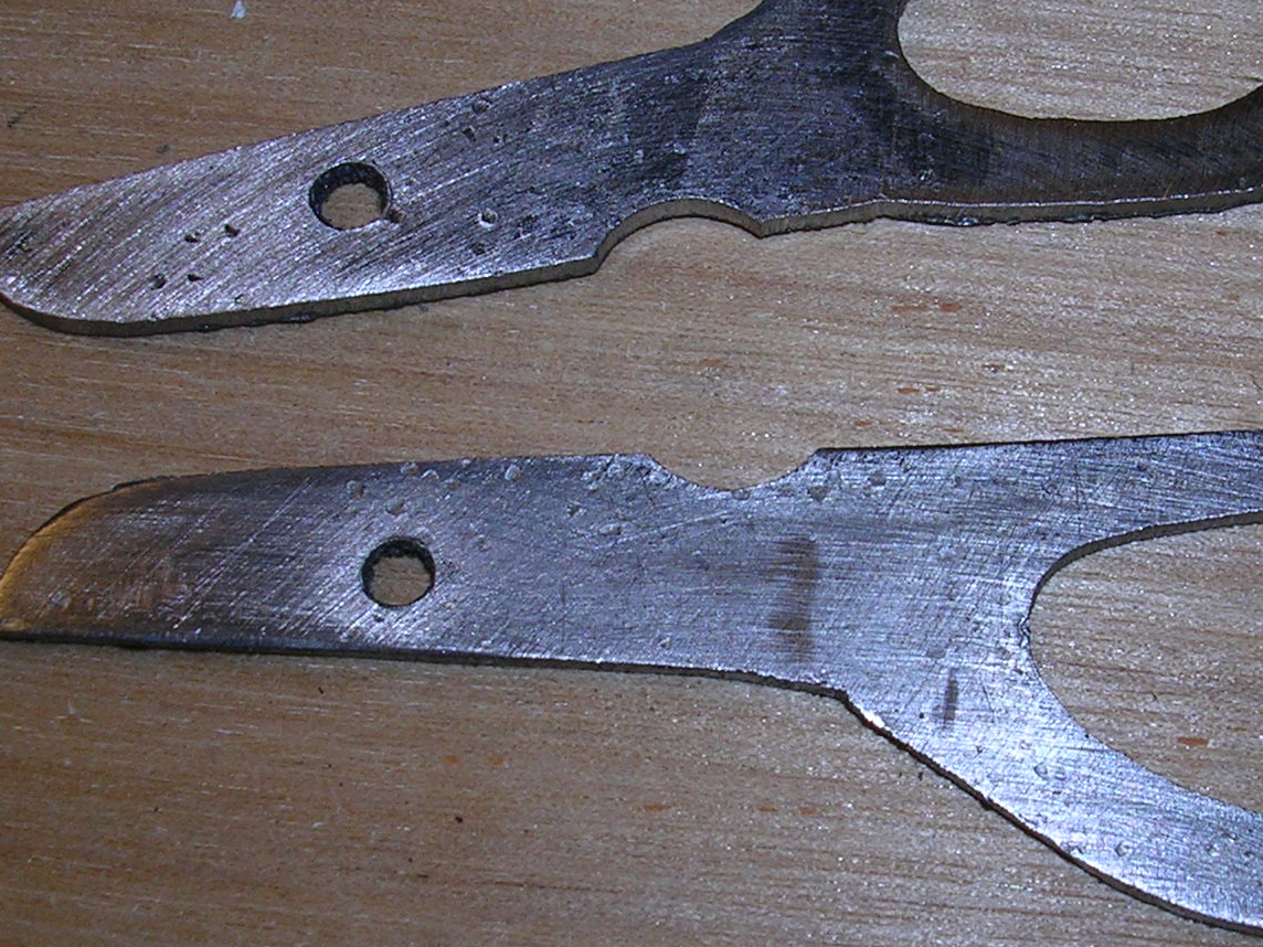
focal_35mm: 68
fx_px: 2481
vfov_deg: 21.6
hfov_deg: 28.4
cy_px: 462
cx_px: 840
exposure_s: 1/60.1
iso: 50
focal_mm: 5.8
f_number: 5.6
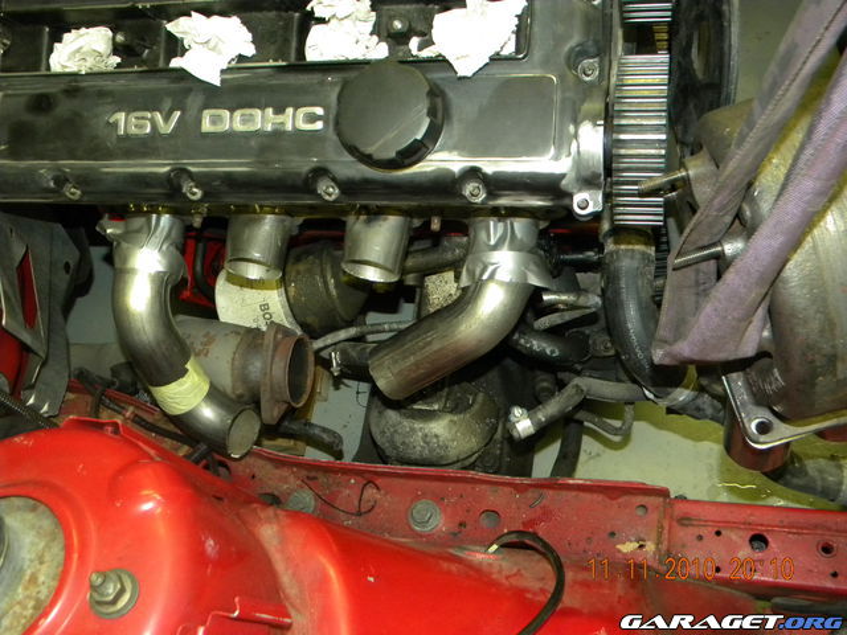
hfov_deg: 51.4
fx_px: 881
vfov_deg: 39.7
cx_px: 424
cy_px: 318
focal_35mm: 36
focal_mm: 6.4
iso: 400
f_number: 3.7
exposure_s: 1/30
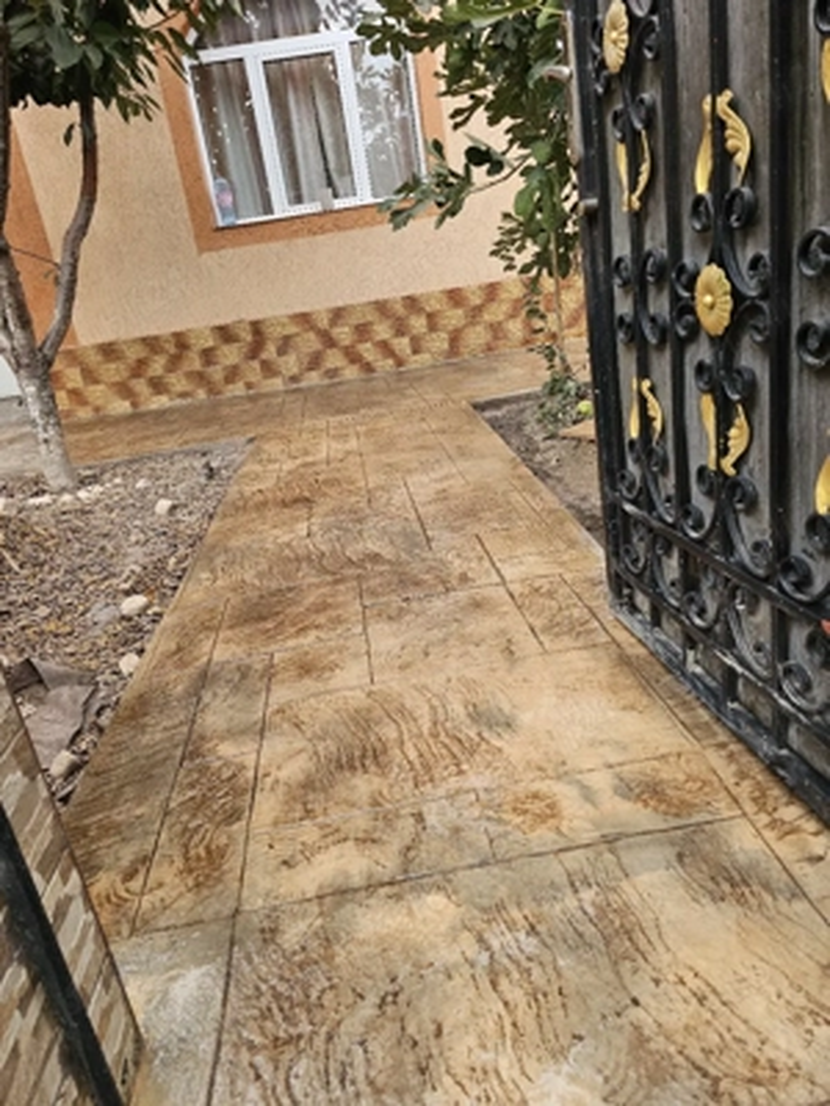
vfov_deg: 73.9
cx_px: 415
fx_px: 735
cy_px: 553
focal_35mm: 23
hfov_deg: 58.9
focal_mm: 6.3
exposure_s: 1/175
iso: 10
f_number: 1.7
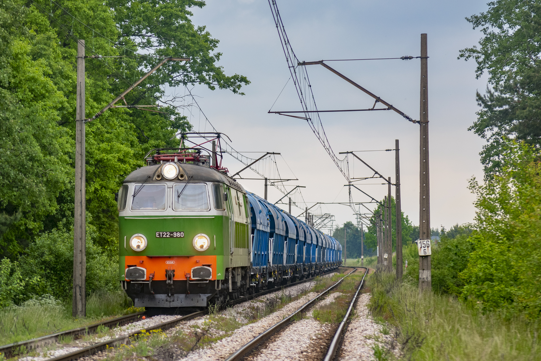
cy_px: 151
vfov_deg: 7.4
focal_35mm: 186
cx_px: 267
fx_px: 2795
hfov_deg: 11.1
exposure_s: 1/500
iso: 320
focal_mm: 100
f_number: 4.5
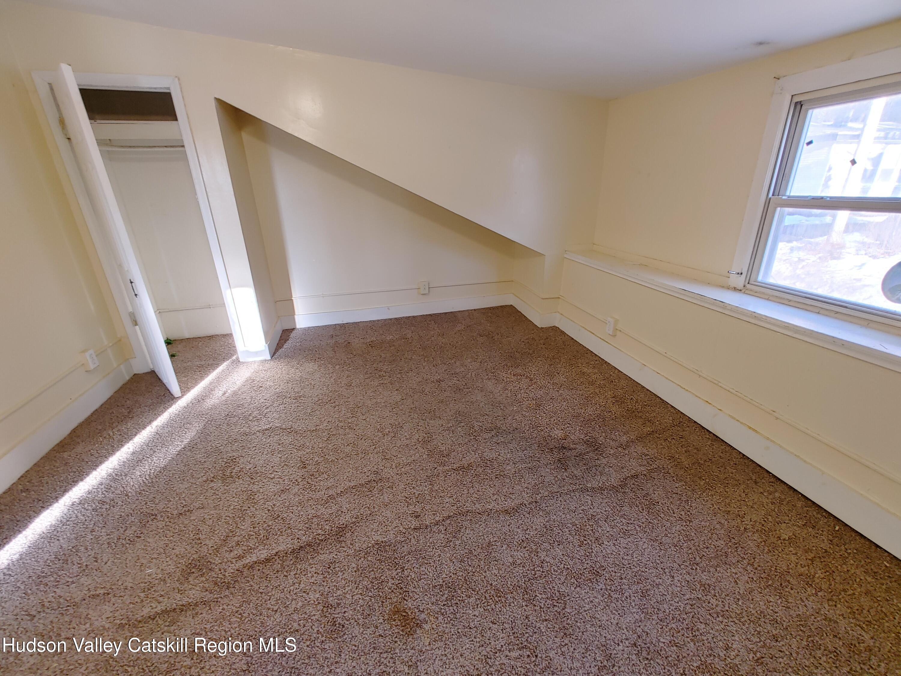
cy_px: 338
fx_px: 390
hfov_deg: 98.2
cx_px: 450
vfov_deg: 81.7
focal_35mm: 15
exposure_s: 1/24
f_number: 1.9
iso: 100
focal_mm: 1.78
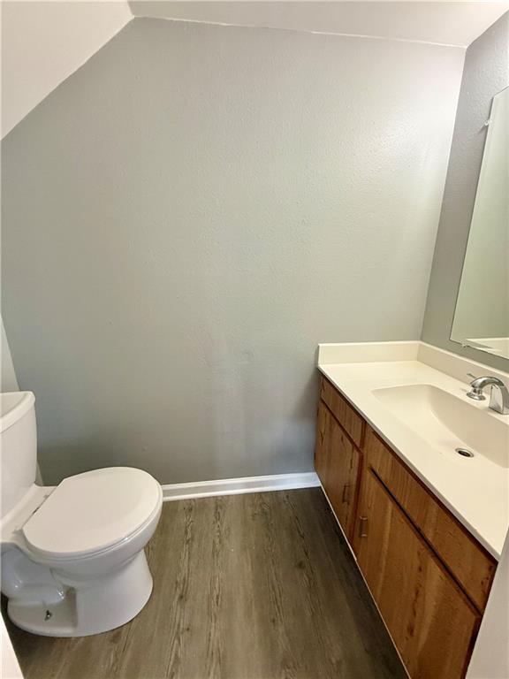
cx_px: 254
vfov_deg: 102.1
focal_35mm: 14
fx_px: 274
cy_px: 340
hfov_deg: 85.7
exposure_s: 1/60
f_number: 2.2
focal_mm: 2.22
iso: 320
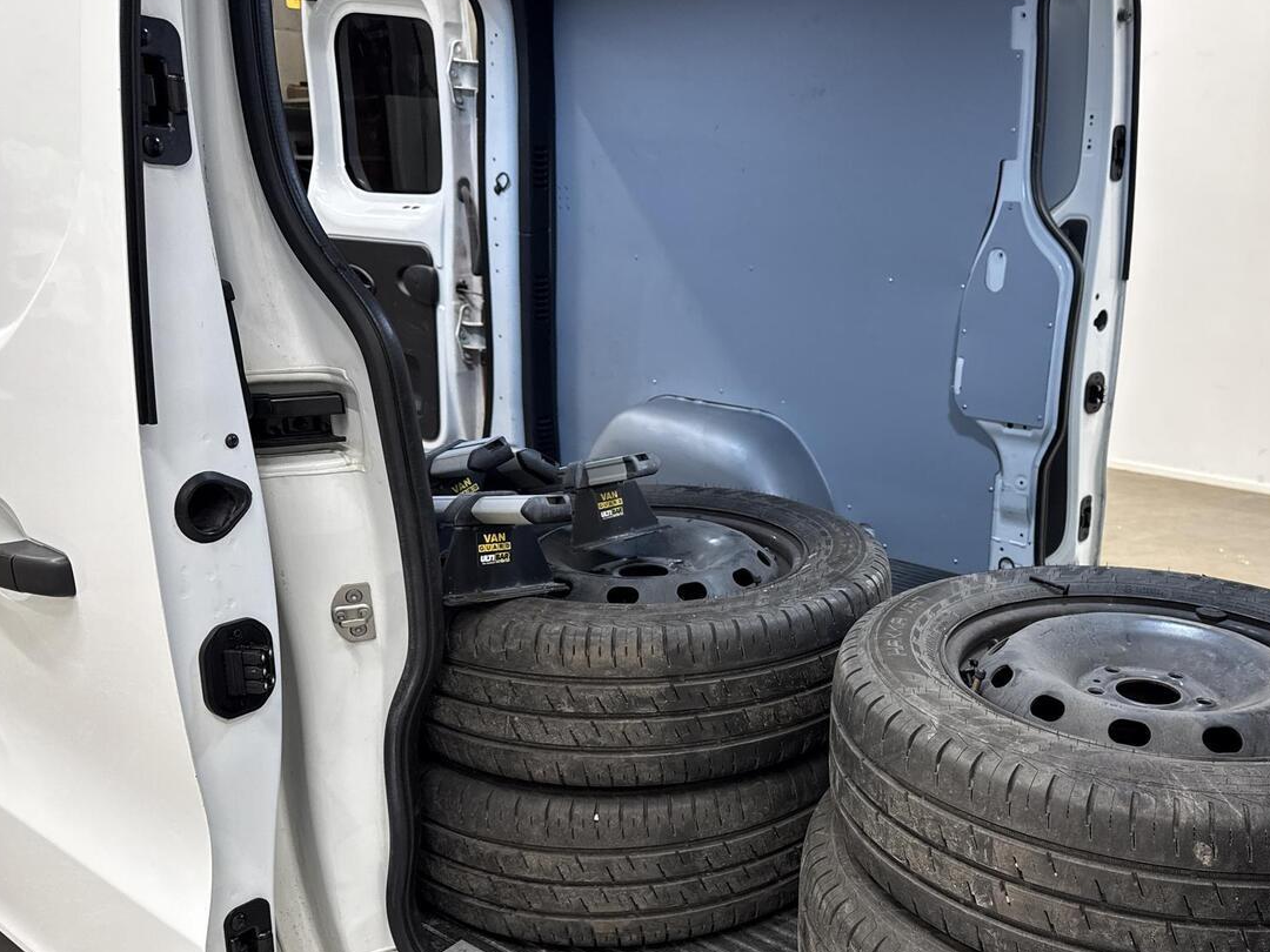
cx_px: 835
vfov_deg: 43.9
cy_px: 578
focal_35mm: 32
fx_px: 1174
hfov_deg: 55.8
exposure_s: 1/100
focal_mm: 6.76
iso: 160
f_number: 1.78
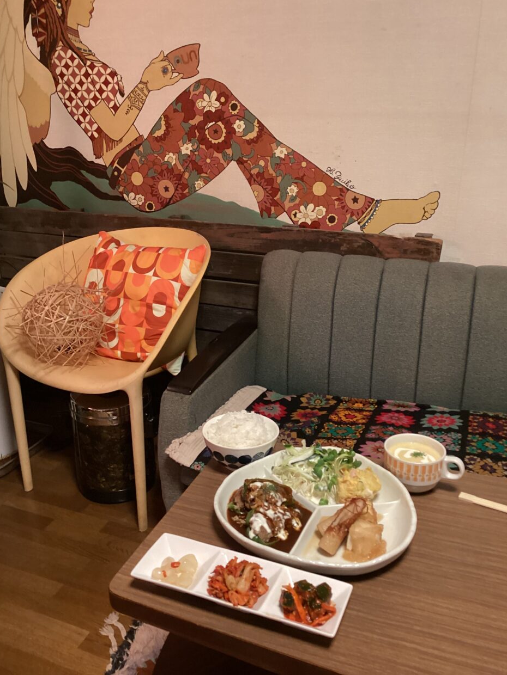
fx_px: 625
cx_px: 249
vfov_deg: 56.8
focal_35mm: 32
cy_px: 327
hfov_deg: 44.2
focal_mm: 3.3
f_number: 2.4
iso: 320
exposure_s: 1/40
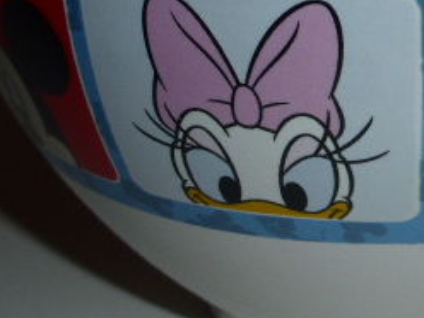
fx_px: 1678
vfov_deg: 10.8
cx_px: 390
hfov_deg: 14.2
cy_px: 133
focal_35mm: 137
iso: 125
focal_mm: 9
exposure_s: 1/60
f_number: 4.4
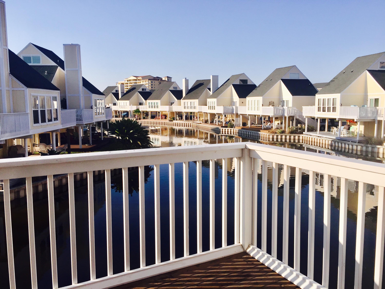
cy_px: 144
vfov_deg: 48.2
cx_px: 192
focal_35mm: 29
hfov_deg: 61.7
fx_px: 323
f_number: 2.2
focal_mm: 4.15
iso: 32
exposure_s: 1/2326
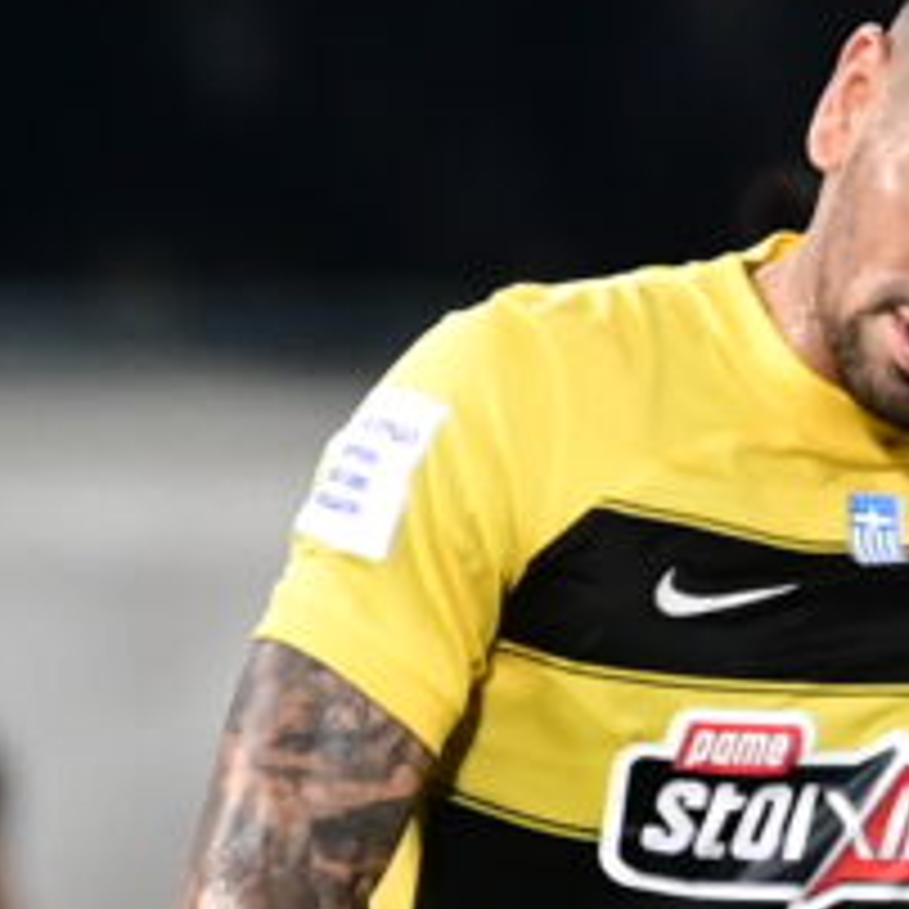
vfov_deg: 2.3
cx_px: 1125
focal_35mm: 757
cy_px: 585
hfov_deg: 2.3
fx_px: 22490
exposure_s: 1/1250
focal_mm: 300
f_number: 3.2
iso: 1600
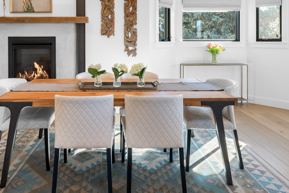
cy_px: 37
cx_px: 119
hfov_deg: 65.0
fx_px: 225
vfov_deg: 44.1
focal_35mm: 28
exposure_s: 1/20
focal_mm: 16
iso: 320
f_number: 8
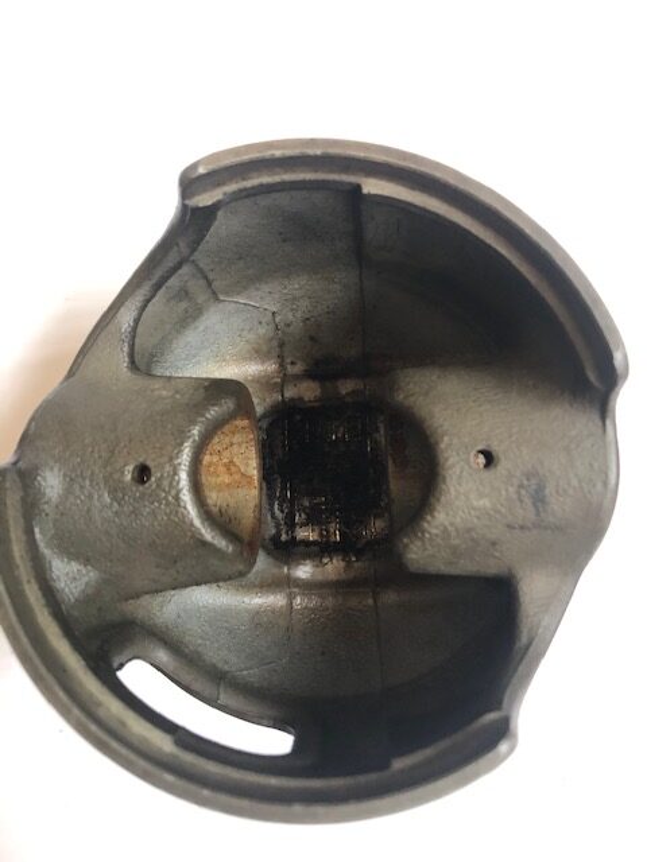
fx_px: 698
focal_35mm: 28
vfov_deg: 63.4
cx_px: 324
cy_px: 431
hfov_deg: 49.7
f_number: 1.8
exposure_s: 1/15
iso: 80
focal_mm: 3.99
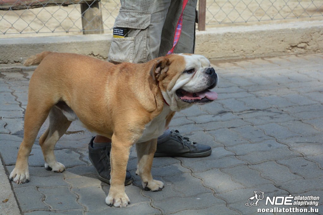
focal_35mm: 93
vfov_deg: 14.7
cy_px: 108
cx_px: 162
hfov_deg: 21.9
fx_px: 834
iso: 100
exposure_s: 1/200
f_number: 8
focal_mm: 62
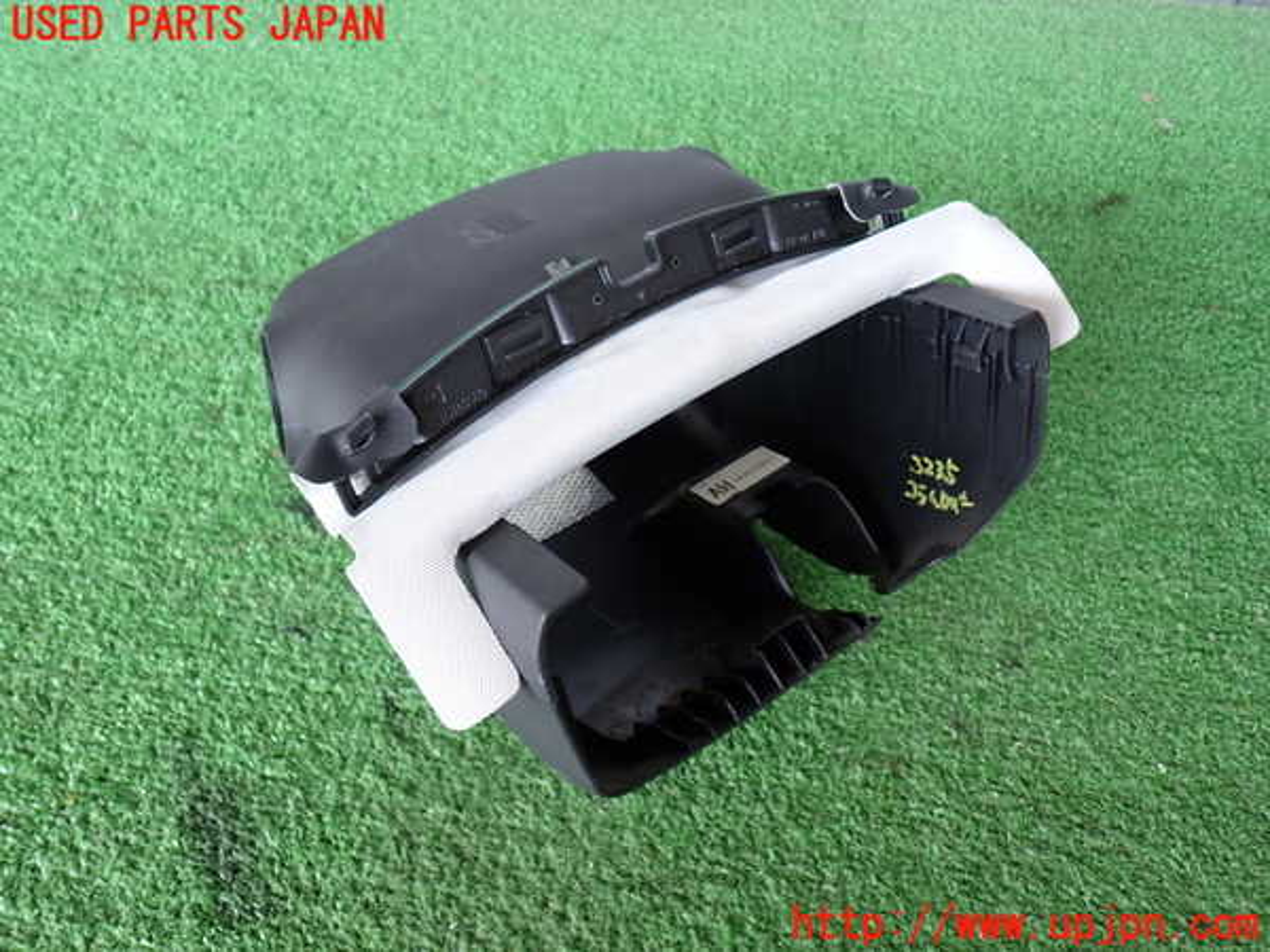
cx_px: 635
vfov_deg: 46.8
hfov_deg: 60.0
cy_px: 476
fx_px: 1101
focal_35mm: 30
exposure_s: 1/60
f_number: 2.3
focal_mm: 5.4
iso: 200
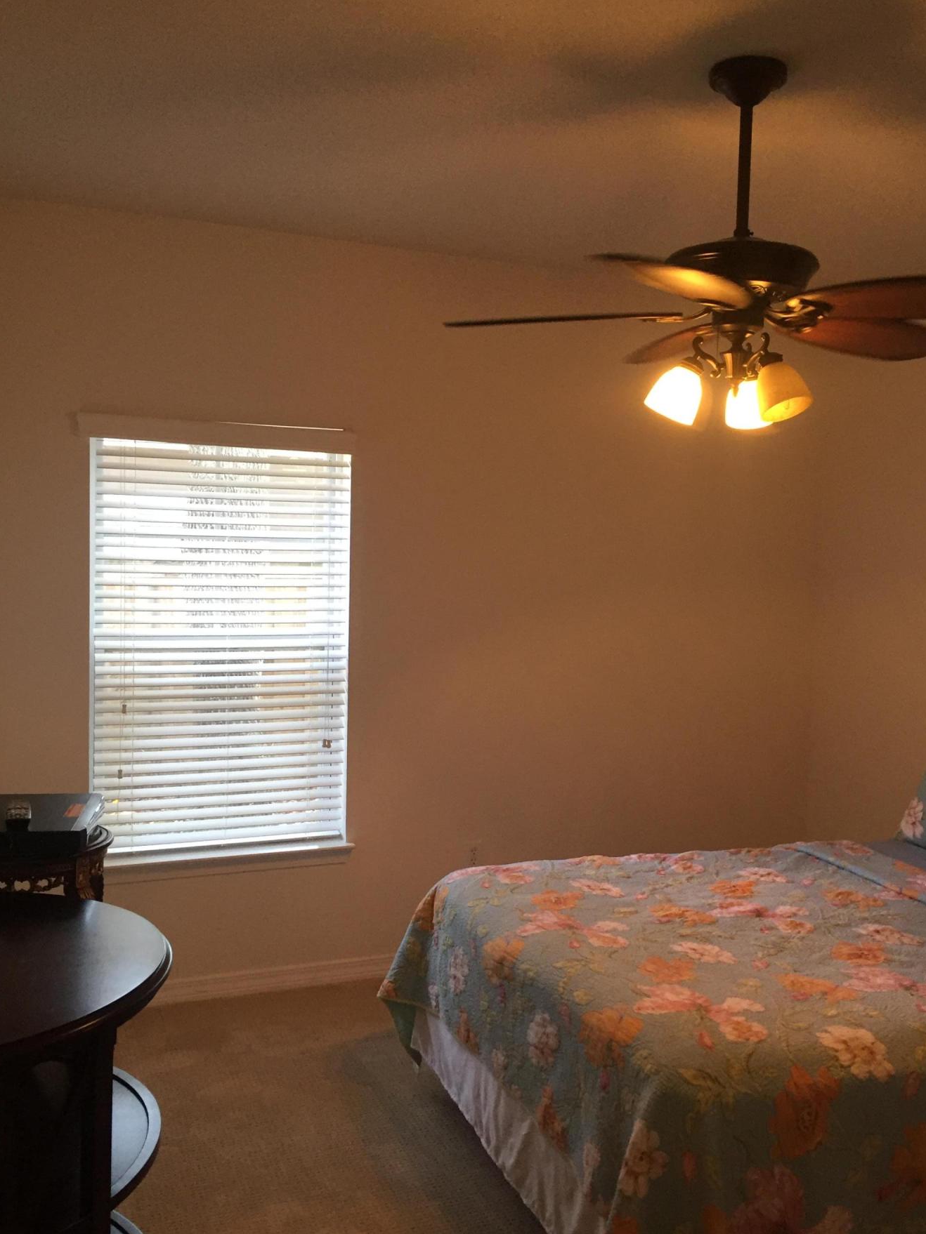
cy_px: 623
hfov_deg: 42.8
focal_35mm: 33
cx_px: 523
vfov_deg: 55.4
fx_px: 1177
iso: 64
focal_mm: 4.15
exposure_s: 1/30
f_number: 2.2
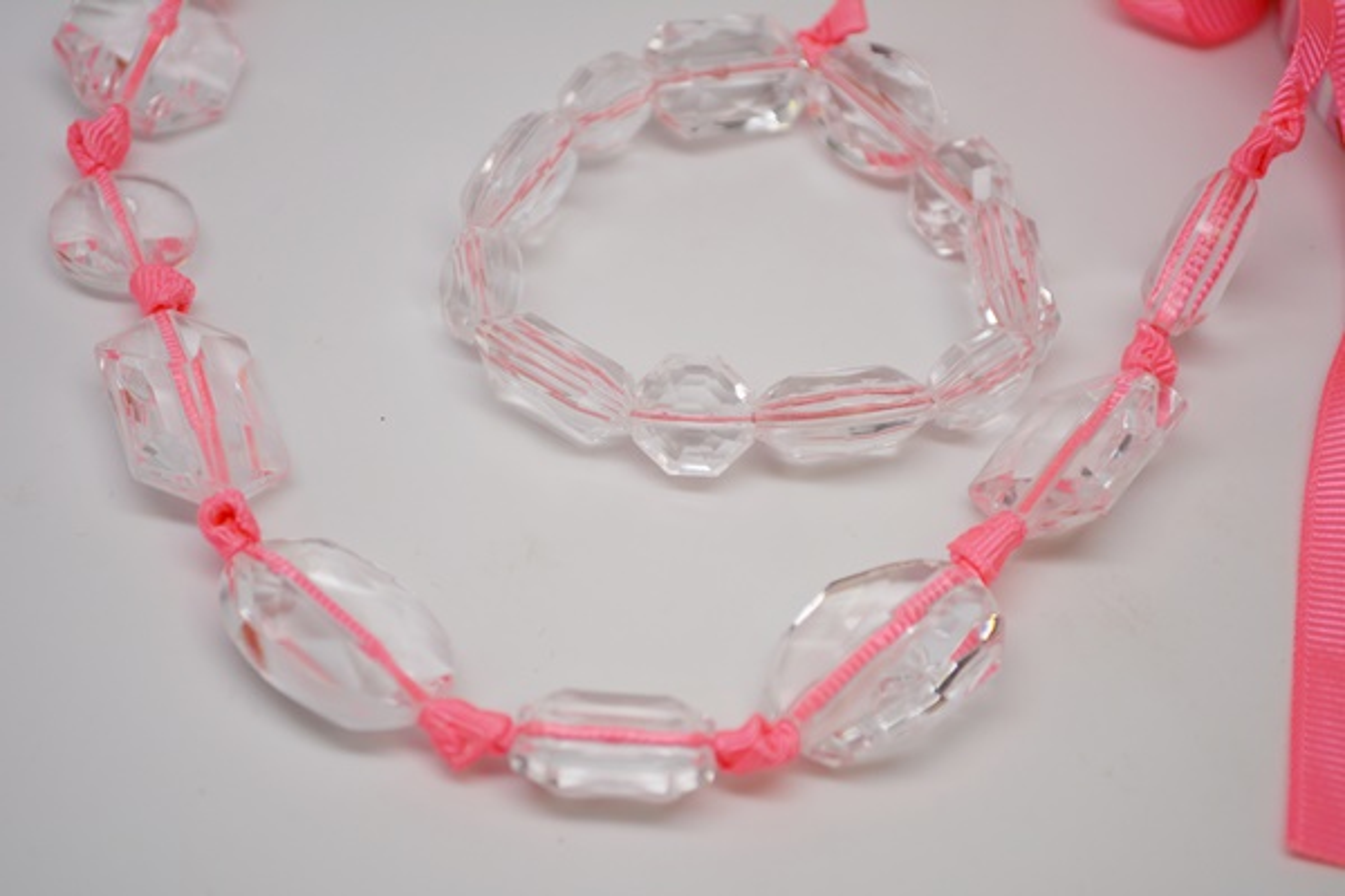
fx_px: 3082
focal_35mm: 82
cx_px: 672
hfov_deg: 24.6
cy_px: 448
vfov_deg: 16.6
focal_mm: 55
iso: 360
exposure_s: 1/125
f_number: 5.6
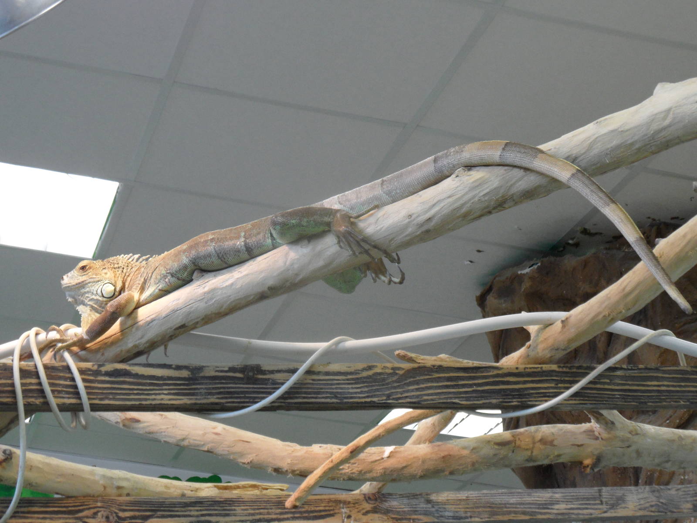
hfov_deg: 24.4
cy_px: 262
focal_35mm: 80
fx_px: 1611
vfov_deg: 18.4
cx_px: 348
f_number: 4.2
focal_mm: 13.2
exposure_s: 1/30
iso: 200
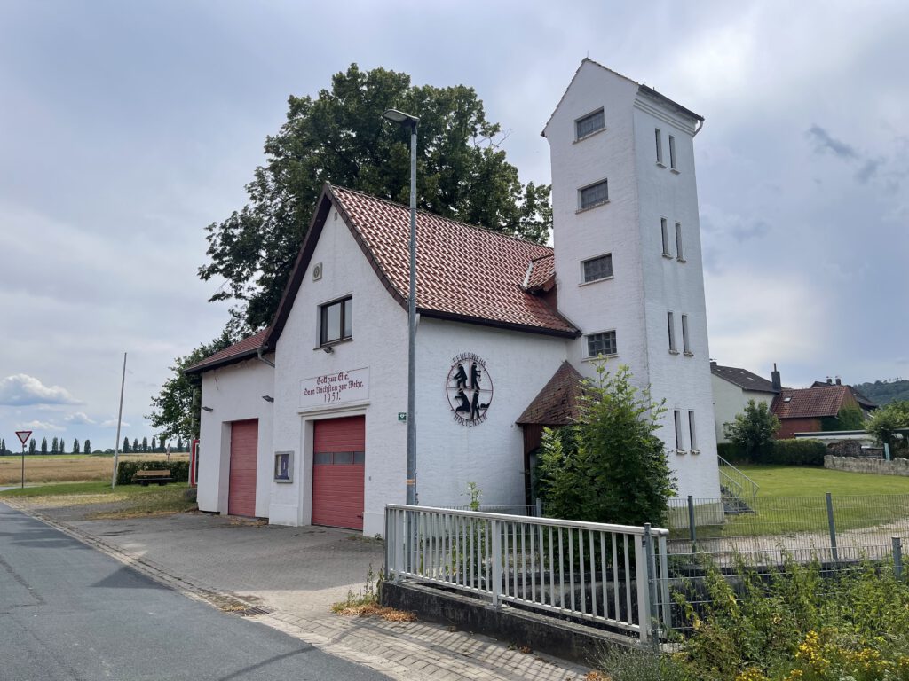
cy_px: 340
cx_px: 454
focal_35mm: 26
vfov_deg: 53.1
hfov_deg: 67.3
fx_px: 683
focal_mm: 5.1
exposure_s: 1/4902
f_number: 1.6
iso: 32
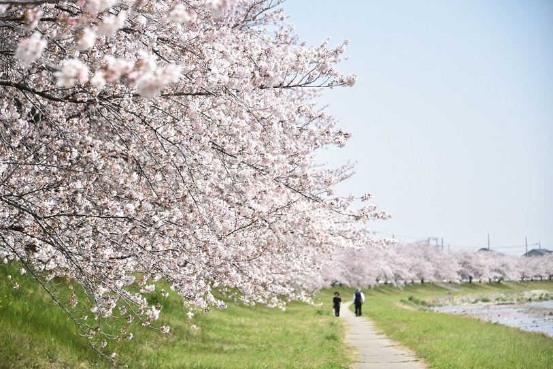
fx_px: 1782
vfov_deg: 11.8
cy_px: 184
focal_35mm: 116
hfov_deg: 17.6
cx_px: 276
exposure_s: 1/320
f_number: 5.6
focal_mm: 116
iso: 100
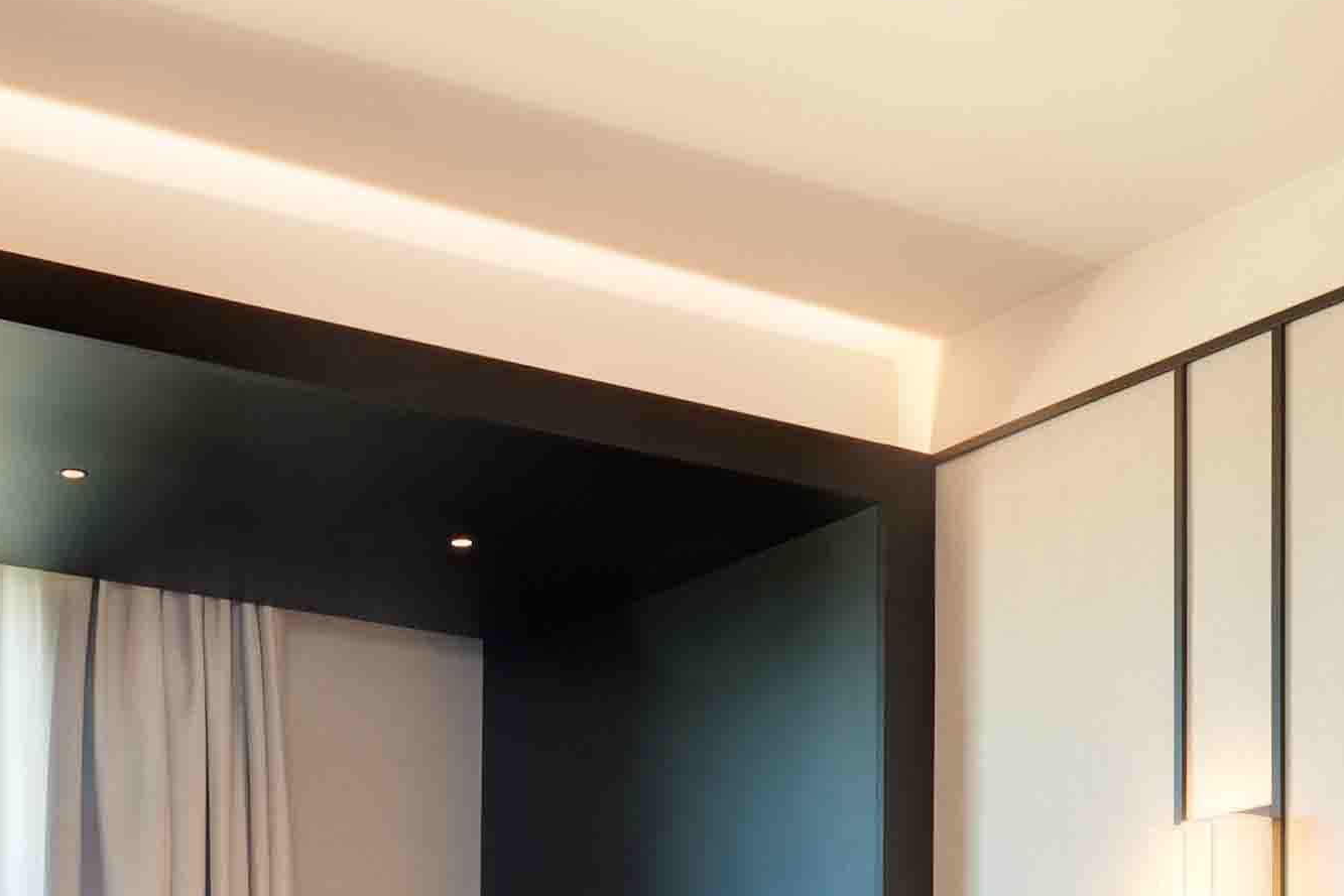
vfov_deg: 17.1
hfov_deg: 27.9
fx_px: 2688
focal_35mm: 72
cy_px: 1356
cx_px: 455
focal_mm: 16
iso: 200
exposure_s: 1.3
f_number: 14
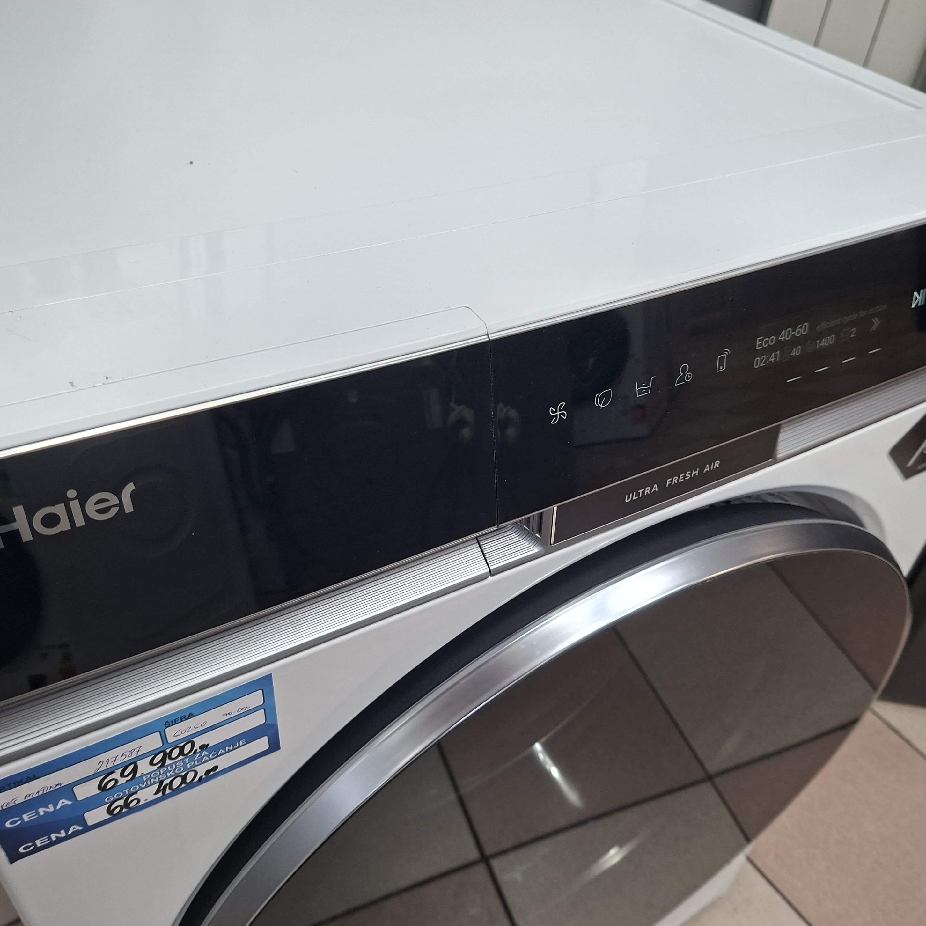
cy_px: 451
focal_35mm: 28
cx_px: 488
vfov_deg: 57.3
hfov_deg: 57.3
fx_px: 847
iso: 200
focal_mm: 5.54
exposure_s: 1/60
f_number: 1.8
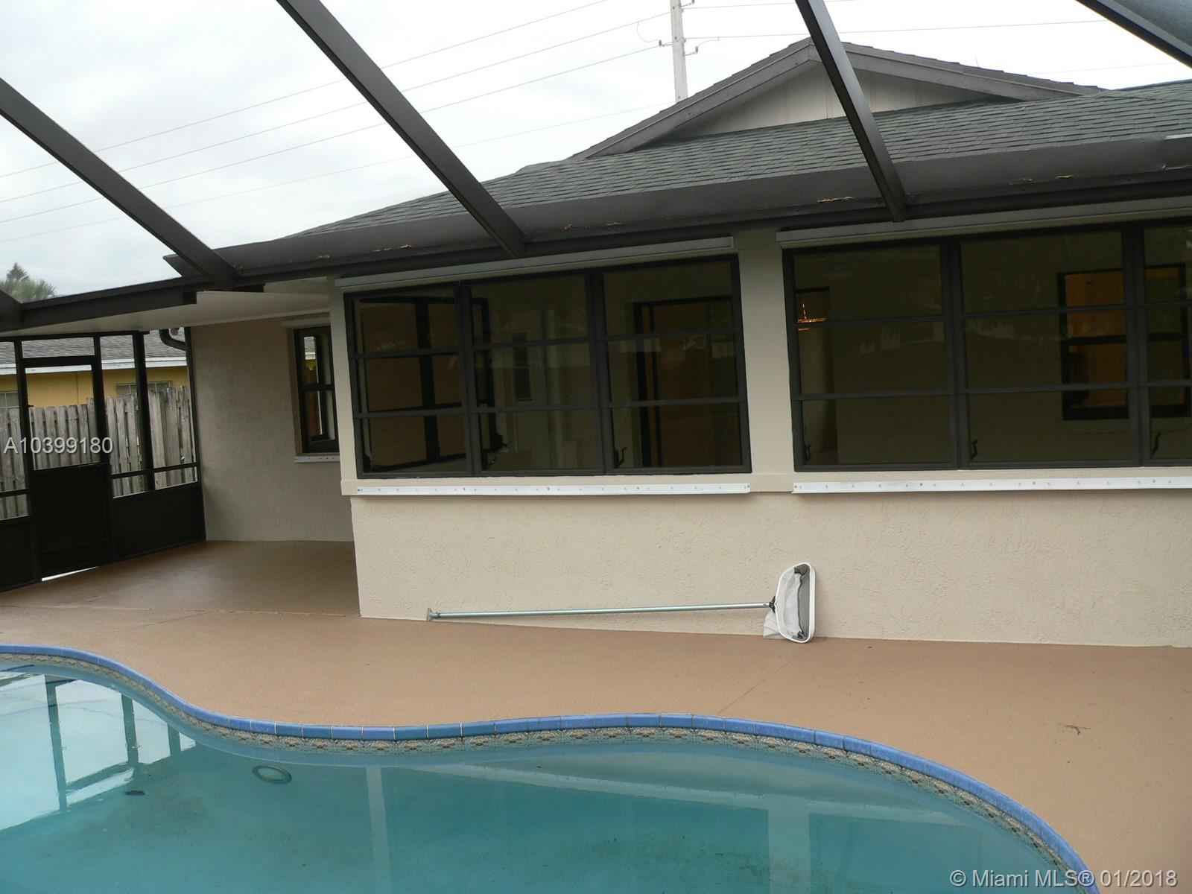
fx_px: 1240
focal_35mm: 36
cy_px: 447
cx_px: 596
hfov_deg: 51.4
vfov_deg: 39.7
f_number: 4
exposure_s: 1/125
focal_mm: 6
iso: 80
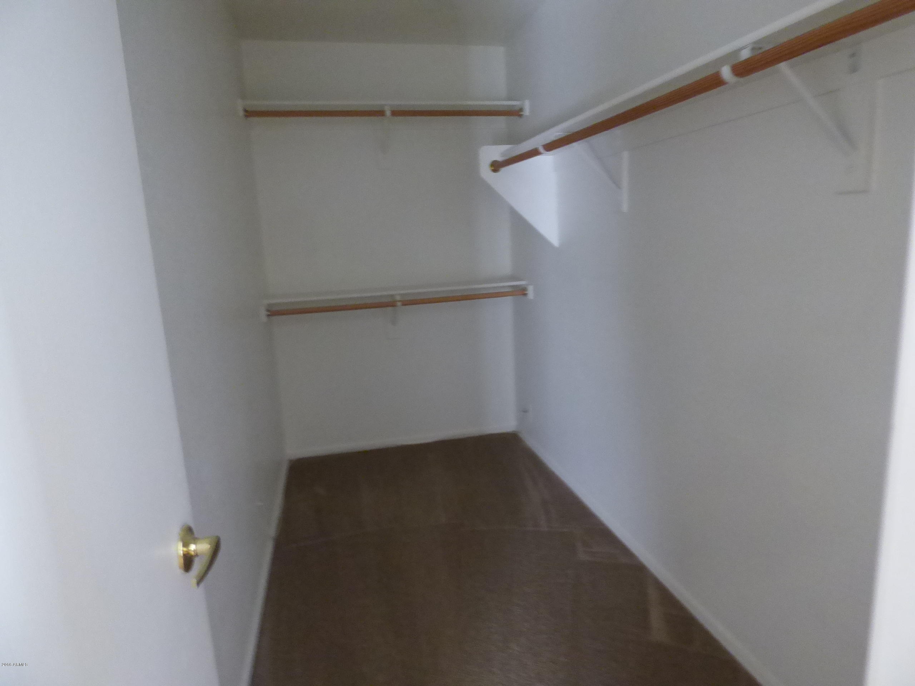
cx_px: 458
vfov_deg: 66.0
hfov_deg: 81.7
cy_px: 343
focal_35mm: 20
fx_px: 529
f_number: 2.8
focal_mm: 3.58
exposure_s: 1/20
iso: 800
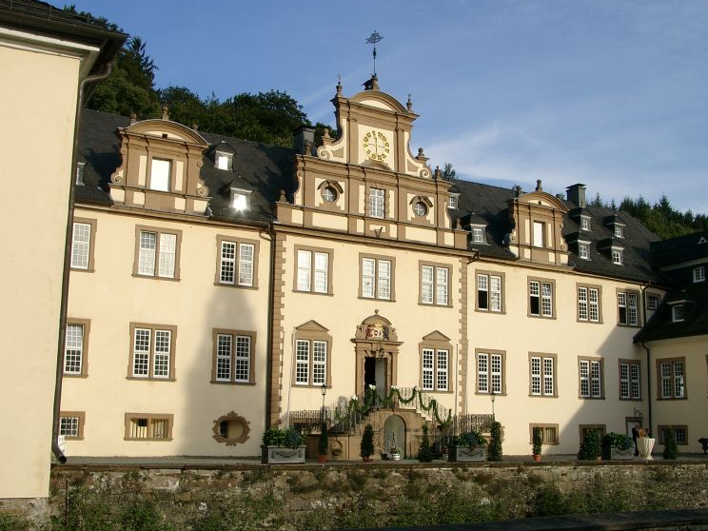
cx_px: 365
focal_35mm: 43
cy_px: 250
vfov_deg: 33.6
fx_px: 879
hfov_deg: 43.8
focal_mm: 8.4
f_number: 4
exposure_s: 1/589
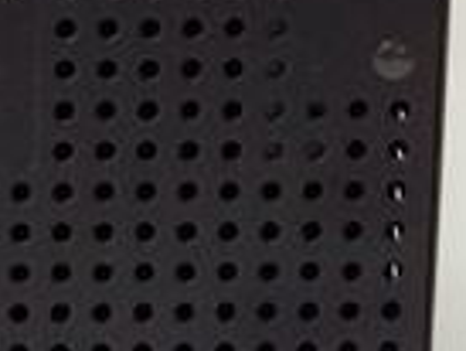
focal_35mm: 148
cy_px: -182
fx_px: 1994
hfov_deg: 12.6
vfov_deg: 9.7
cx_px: -252
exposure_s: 1/33
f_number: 2
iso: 458
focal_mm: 3.79
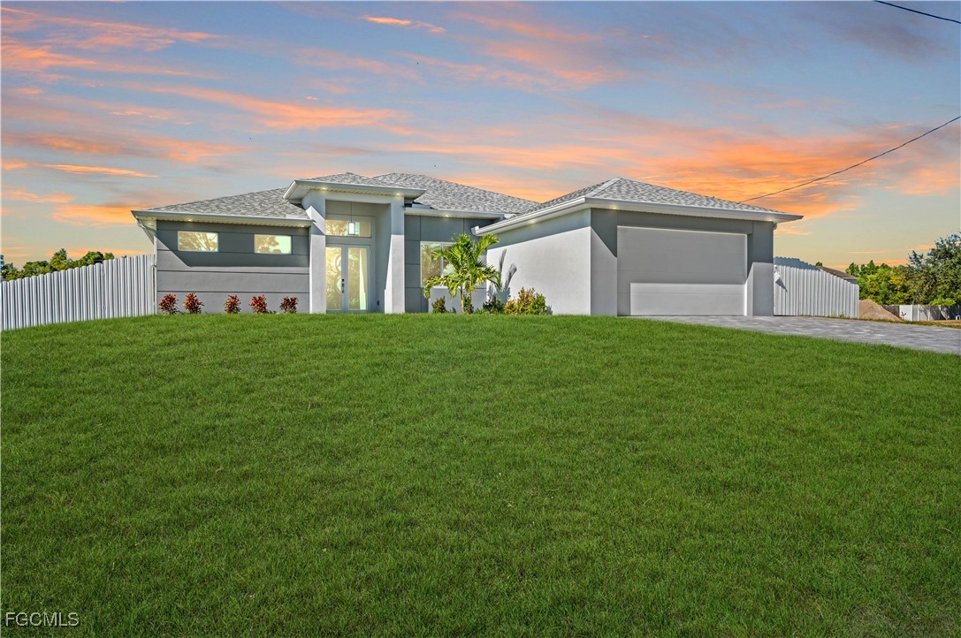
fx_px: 640
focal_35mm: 24
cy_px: 319
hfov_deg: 73.8
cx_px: 480
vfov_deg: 53.0
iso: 320
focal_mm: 24
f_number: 10
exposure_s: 1/200
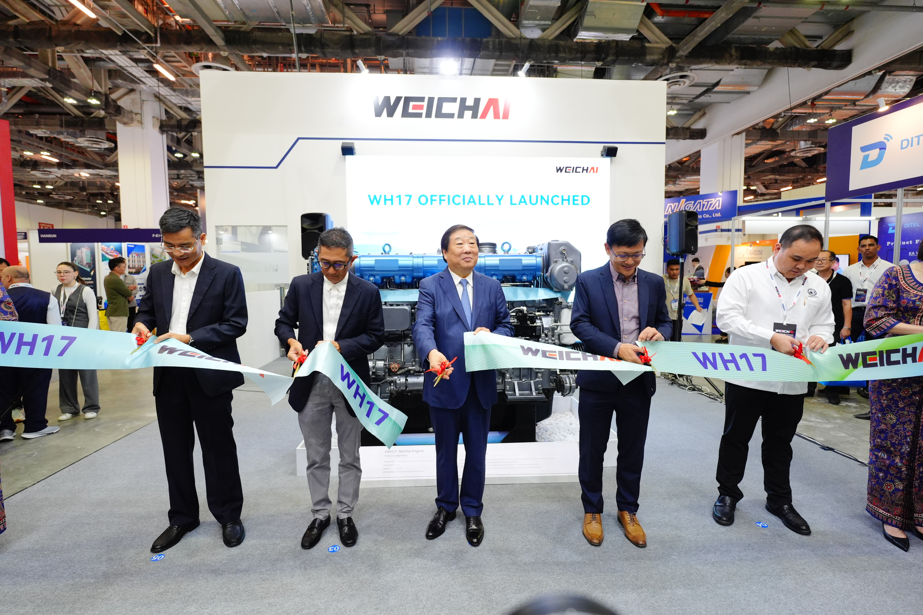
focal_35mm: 17
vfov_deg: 70.1
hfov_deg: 92.9
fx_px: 438
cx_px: 462
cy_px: 308
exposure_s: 1/250
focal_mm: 17.1
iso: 1600
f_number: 3.2
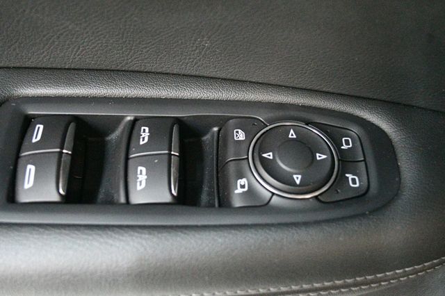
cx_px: 222
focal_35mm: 45
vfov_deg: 29.8
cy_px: 148
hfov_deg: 43.6
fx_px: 556
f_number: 4.5
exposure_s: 1/50
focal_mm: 30
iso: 12800
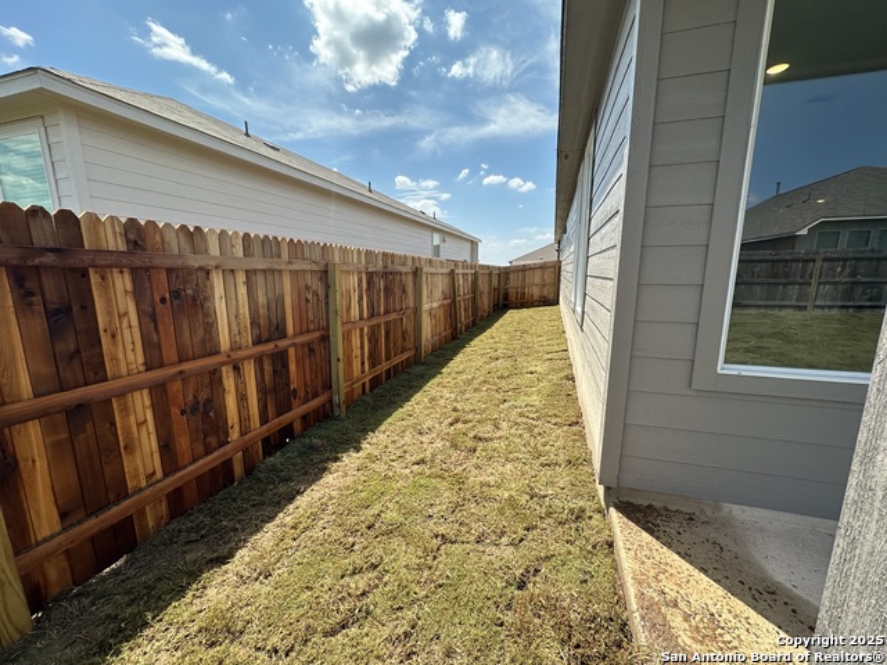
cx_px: 444
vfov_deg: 85.7
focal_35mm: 14
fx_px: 359
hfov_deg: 102.1
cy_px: 332
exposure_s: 1/1350
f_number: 2.2
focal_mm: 2.22
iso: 40
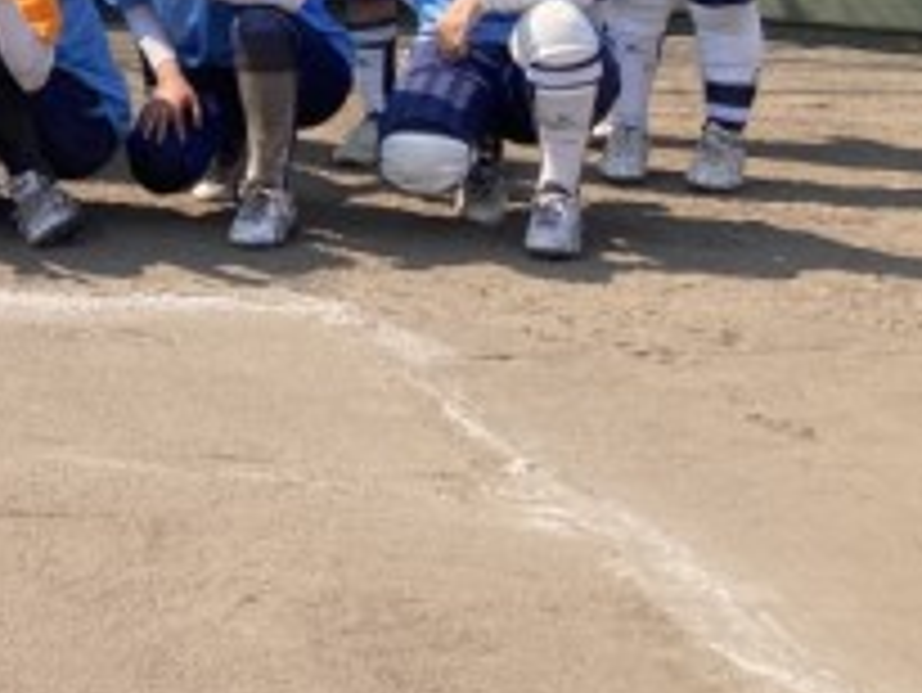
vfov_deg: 17.1
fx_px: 2185
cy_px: -180
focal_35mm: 82
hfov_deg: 21.0
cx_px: -360
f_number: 1.8
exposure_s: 1/979
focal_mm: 3.99
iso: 20
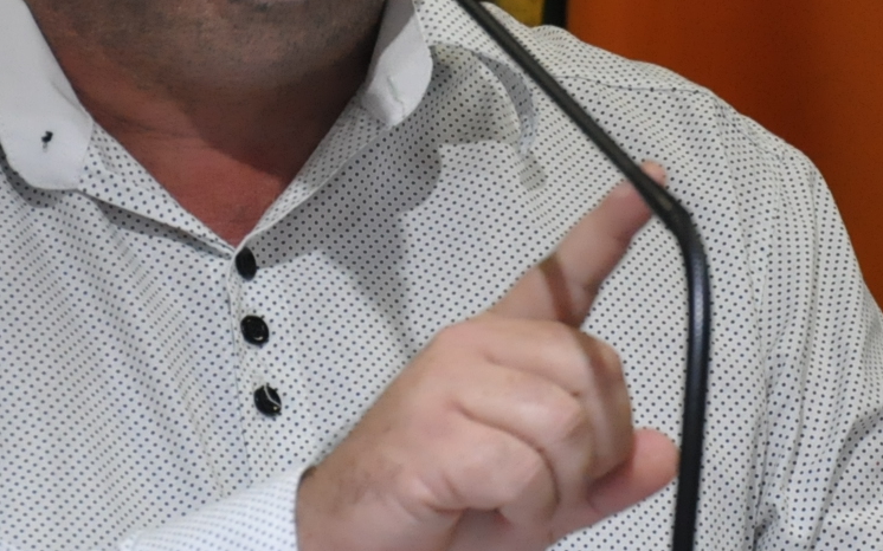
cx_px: 365
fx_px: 9504
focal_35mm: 395
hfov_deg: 5.3
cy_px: 83
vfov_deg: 3.3
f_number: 5.6
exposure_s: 1/200
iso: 2000
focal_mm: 90
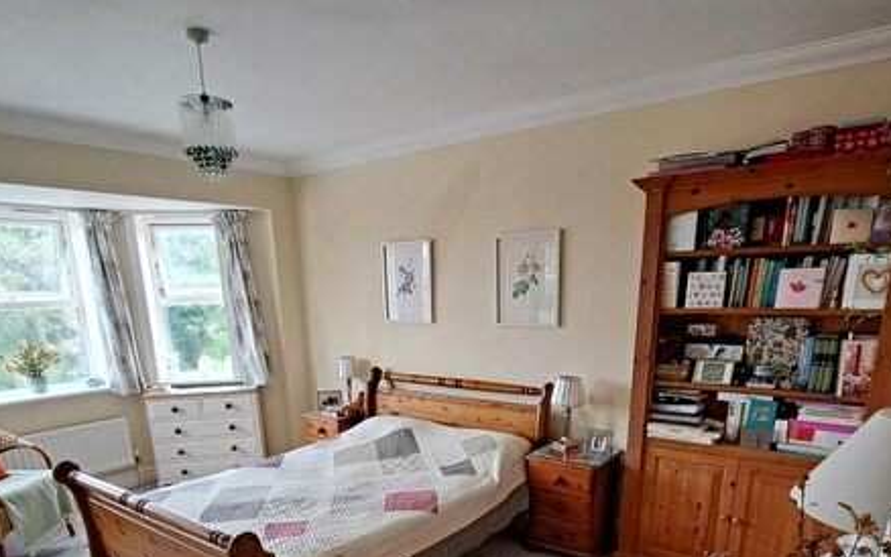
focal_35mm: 22
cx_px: 443
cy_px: 450
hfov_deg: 79.6
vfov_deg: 51.4
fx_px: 534
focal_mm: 1.74
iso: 100
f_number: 2.2
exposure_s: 1/50
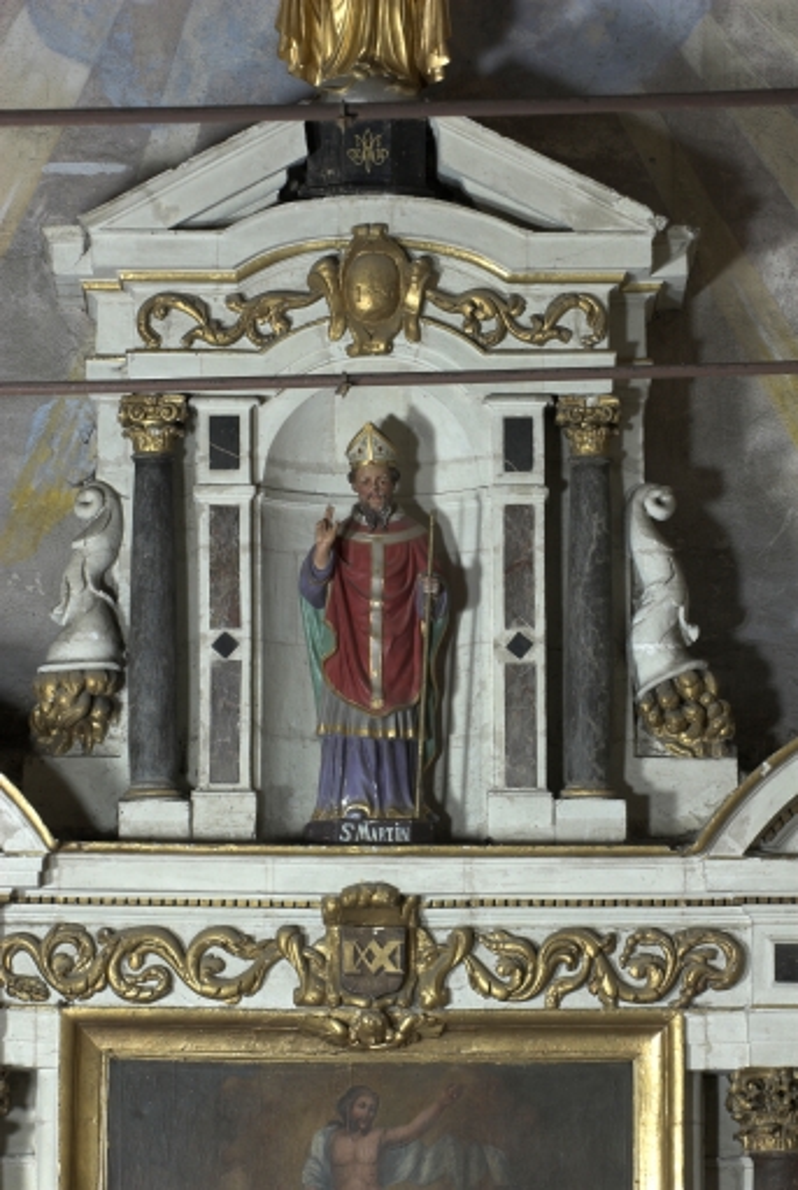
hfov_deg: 6.6
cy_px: 595
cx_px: 399
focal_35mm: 210
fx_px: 6958
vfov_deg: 9.8
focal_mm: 140
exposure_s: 1/40
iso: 100
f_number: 10
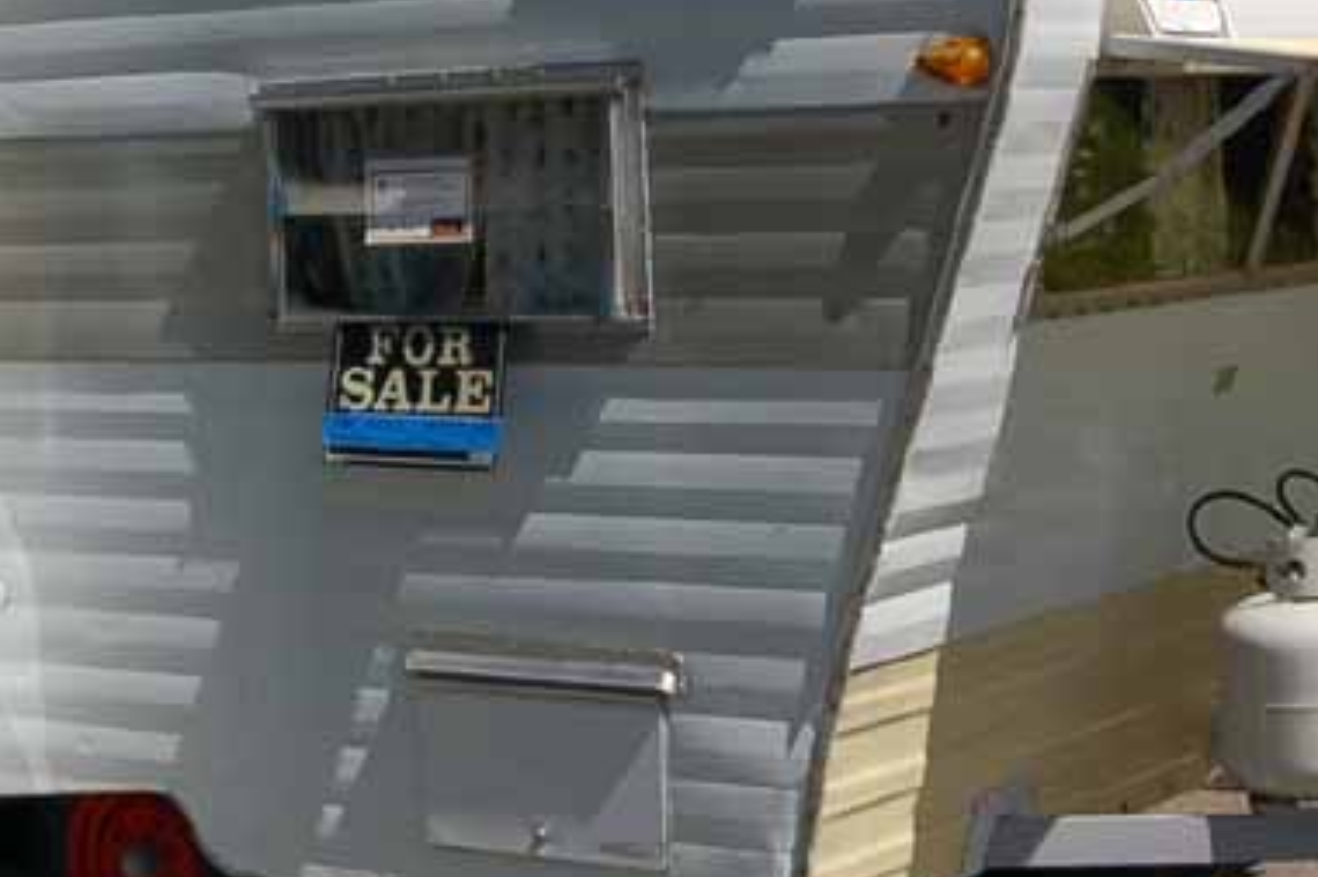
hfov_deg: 22.9
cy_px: 241
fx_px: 3257
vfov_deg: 15.3
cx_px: 602
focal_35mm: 89
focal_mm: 32
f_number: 29
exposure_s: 1/60
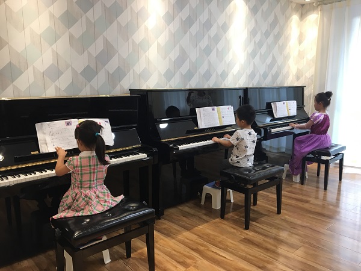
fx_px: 302
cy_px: 136
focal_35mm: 29
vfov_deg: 48.2
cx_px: 180
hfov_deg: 61.7
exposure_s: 1/33
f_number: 2.2
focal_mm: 4.15
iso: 80
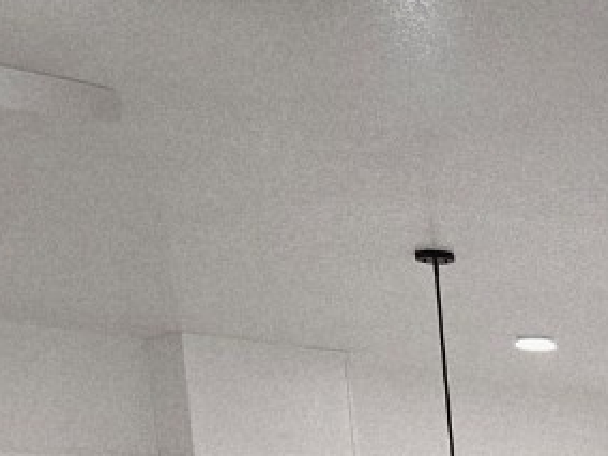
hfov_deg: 19.0
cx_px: 1038
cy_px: 805
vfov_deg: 15.4
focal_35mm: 83
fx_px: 1458
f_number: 1.7
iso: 125
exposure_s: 1/120
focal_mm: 6.3
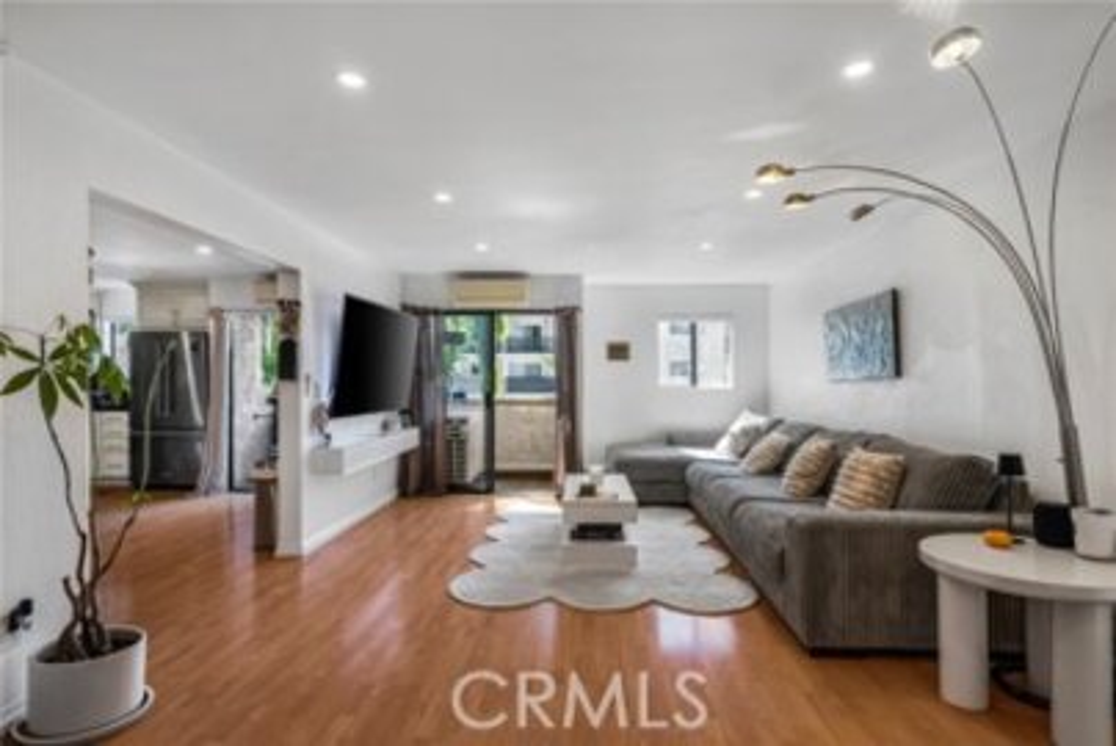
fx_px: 620
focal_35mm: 20
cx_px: 558
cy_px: 373
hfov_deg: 83.9
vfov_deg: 62.0
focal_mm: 20
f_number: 9.5
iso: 320
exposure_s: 1/2
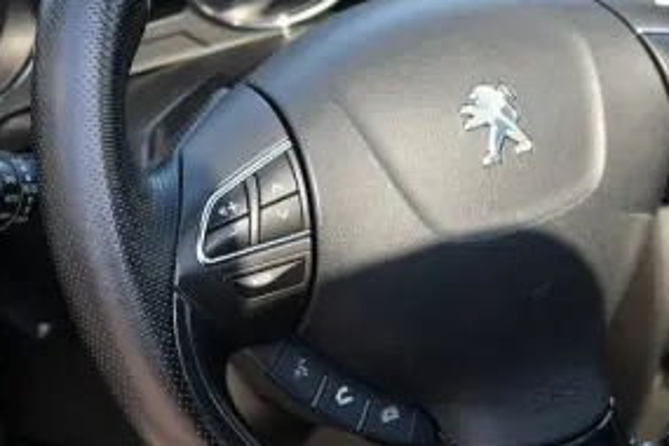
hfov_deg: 12.5
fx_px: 3047
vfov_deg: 8.4
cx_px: 404
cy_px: 143
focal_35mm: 164
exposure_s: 1/105
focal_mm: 48.4
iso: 320
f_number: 4
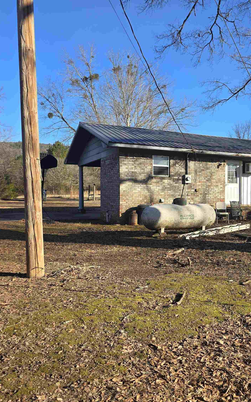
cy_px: 200
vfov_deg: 58.2
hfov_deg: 37.4
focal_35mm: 33
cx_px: 188
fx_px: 361
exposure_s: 1/412
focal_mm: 6.3
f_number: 1.7
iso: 12
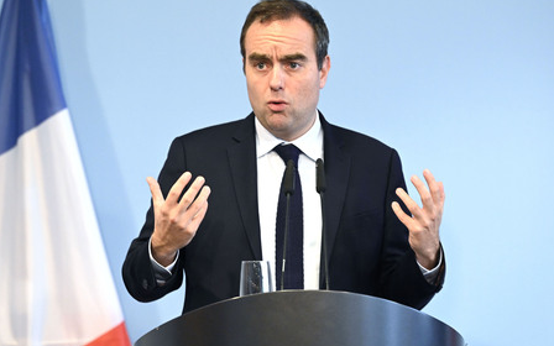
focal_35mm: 205
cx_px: 278
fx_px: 3095
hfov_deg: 10.2
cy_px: 164
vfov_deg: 6.4
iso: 5000
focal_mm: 200
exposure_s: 1/400
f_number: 4.5
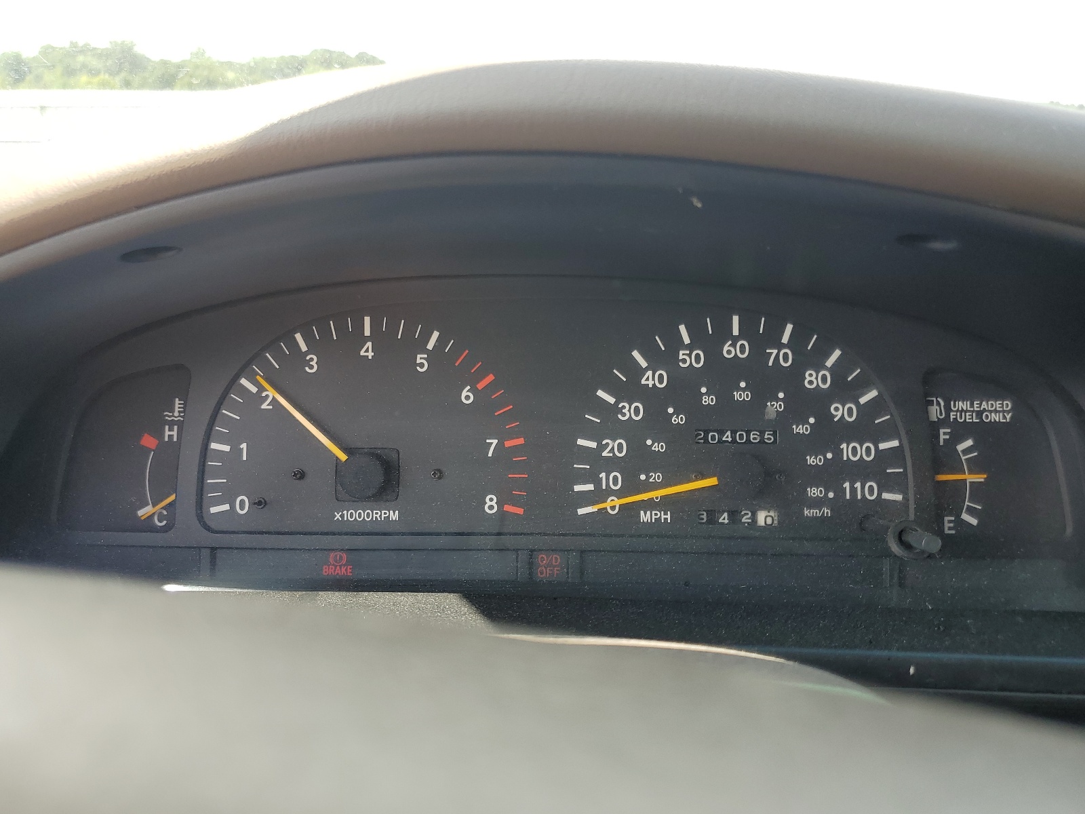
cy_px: 407
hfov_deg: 67.3
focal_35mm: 26
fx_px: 815
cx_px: 542
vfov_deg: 53.1
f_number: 1.5
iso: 50
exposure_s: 1/455
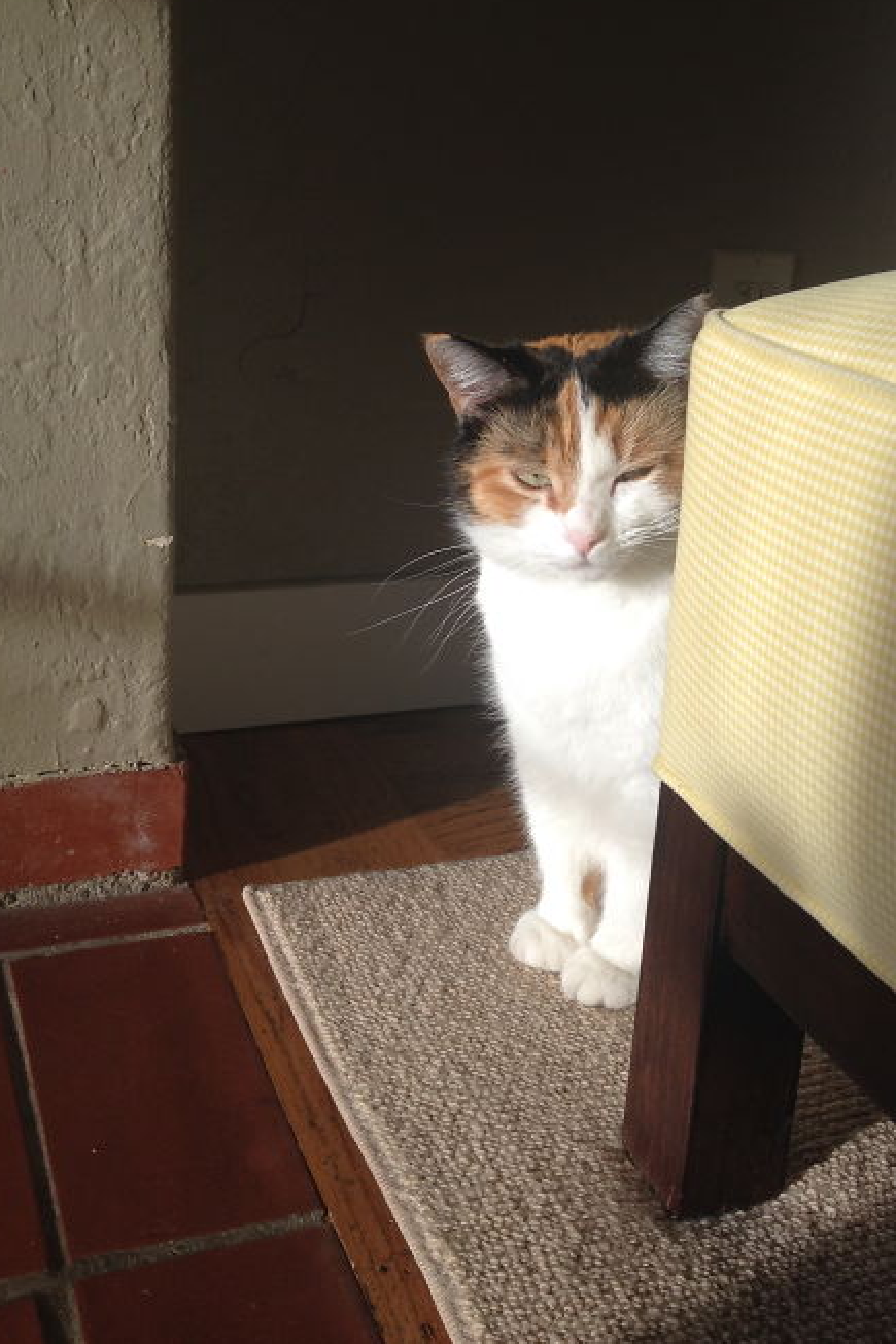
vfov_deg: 43.3
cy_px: 519
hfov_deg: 29.8
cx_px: 532
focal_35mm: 45
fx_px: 1679
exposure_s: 1/258
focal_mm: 4.28
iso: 50
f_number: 2.4
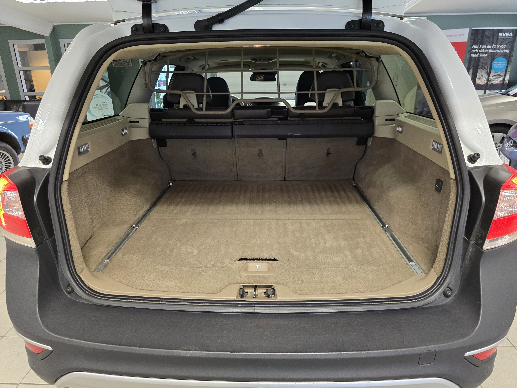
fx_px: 344
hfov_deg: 73.9
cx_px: 258
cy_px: 194
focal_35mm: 23
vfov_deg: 58.9
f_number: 1.7
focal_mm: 6.3
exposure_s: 1/100
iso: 640
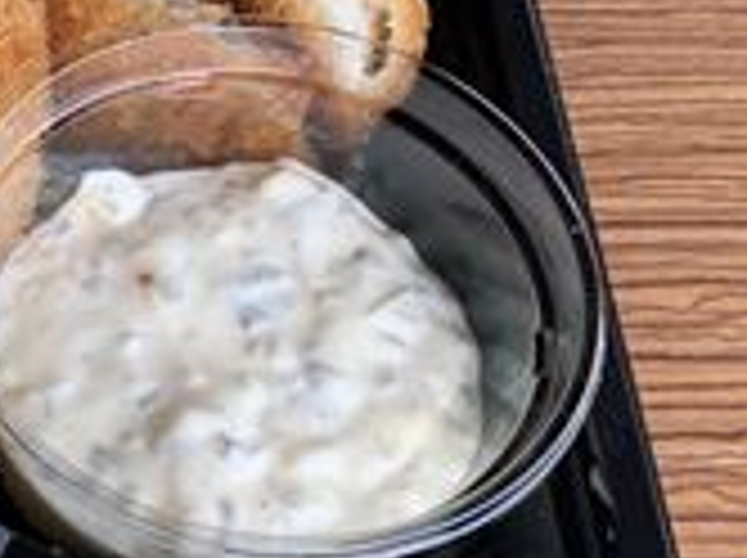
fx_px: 2026
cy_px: 387
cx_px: -225
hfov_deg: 19.3
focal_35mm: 94
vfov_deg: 15.6
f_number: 1.8
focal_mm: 4.25
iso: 25
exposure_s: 1/135
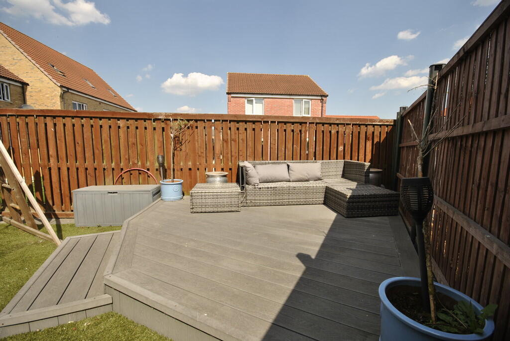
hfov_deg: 100.3
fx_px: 213
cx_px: 255
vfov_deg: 77.5
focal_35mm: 15
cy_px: 170
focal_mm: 10
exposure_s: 1/200
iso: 100
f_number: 7.1
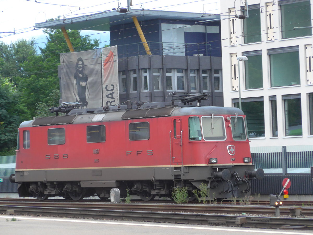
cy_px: 118
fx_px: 1347
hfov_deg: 13.3
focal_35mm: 149
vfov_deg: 10.0
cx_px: 156
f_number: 5.5
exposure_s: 1/25
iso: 400
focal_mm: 28.9
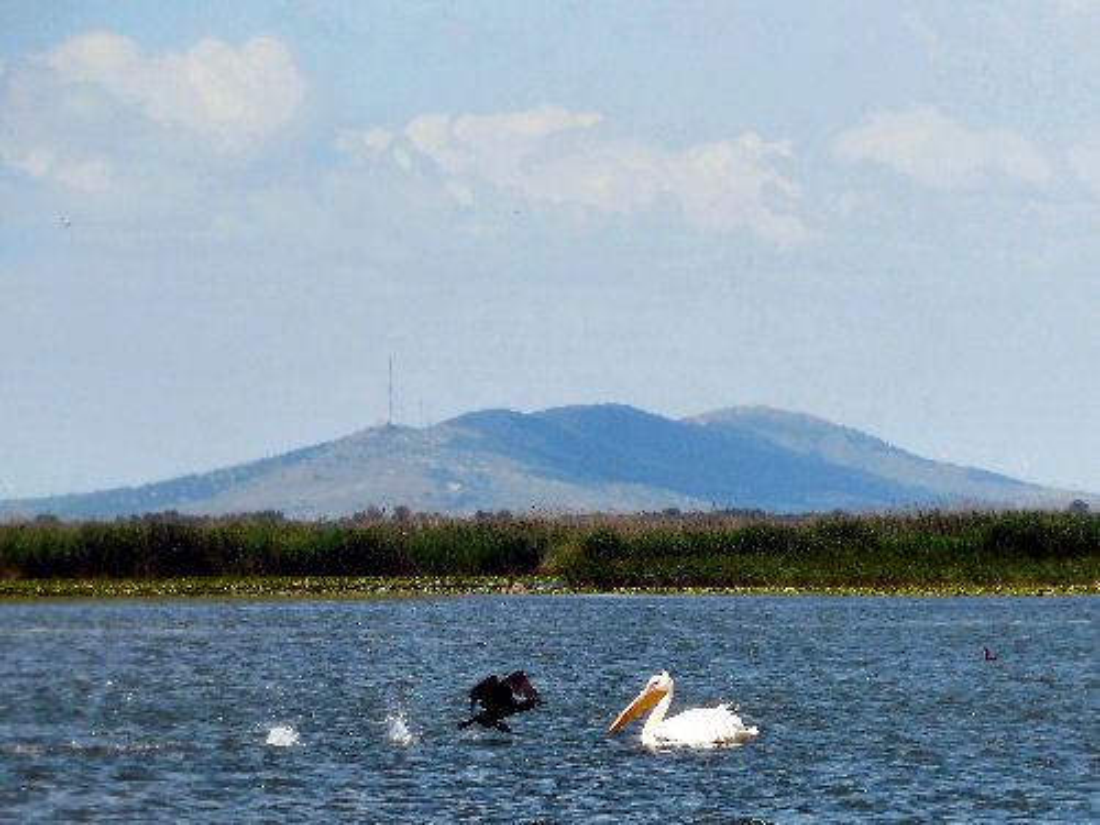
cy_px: 412
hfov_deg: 9.2
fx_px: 6800
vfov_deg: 6.9
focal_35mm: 214
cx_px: 550
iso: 125
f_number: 5.1
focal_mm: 38.6
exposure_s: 1/640
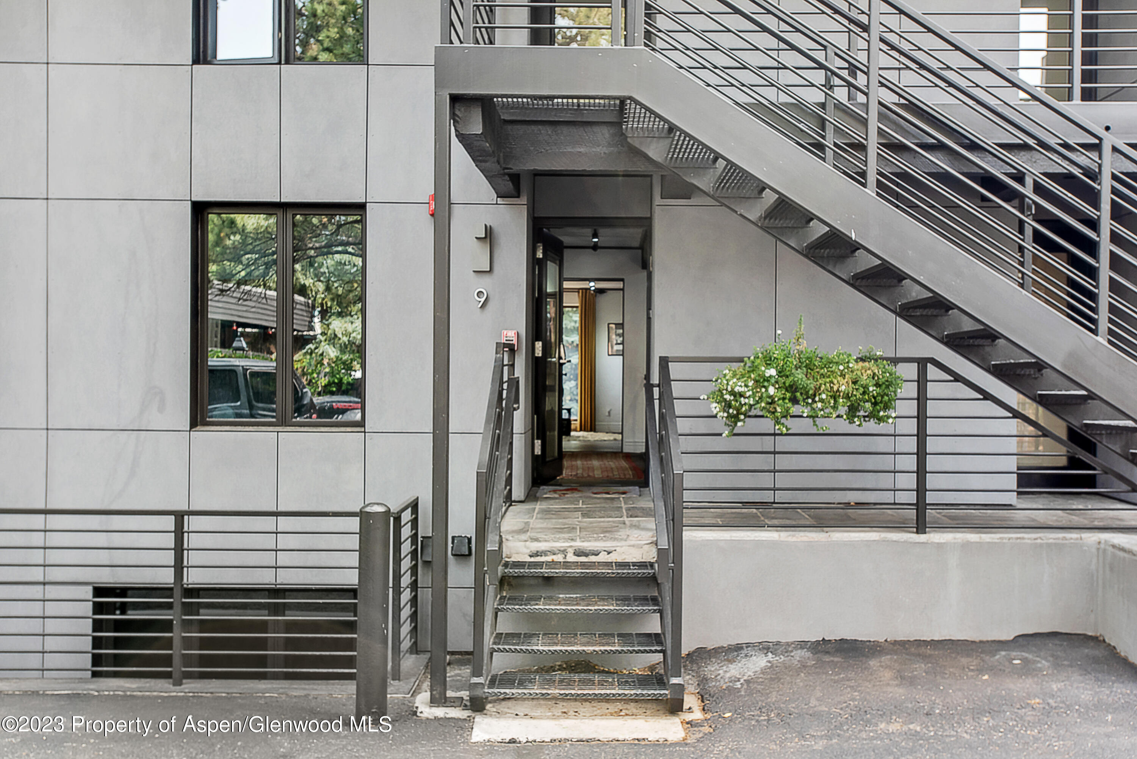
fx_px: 1106
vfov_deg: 37.9
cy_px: 380
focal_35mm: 35
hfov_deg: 54.4
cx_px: 568
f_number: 7.1
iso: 400
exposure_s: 1/160
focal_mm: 35
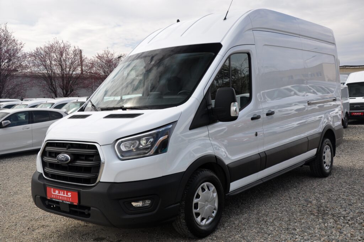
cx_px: 182
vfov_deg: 35.4
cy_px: 121
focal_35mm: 38
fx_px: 379
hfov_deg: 51.3
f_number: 10
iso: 500
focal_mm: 25
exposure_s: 1/400
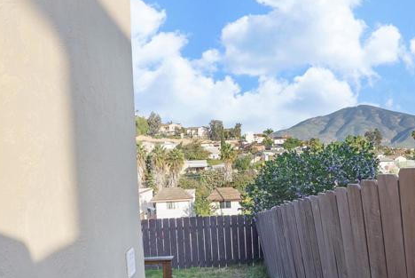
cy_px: 187
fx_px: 404
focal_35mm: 35
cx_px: 244
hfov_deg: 54.1
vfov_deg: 37.5
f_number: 7.1
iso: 400
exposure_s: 1/500
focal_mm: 16
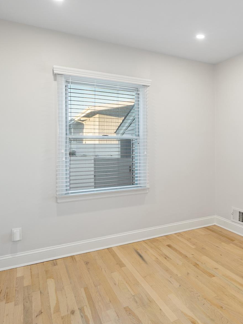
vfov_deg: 65.1
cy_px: 144
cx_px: 208
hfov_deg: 47.3
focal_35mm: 27
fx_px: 253
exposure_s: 1/10
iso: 160
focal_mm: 16
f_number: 5
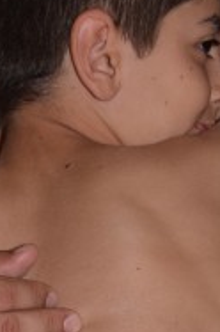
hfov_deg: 9.2
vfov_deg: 13.1
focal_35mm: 148
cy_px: 513
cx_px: 75
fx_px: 1362
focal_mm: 18
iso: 800
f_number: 3.5
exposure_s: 1/60
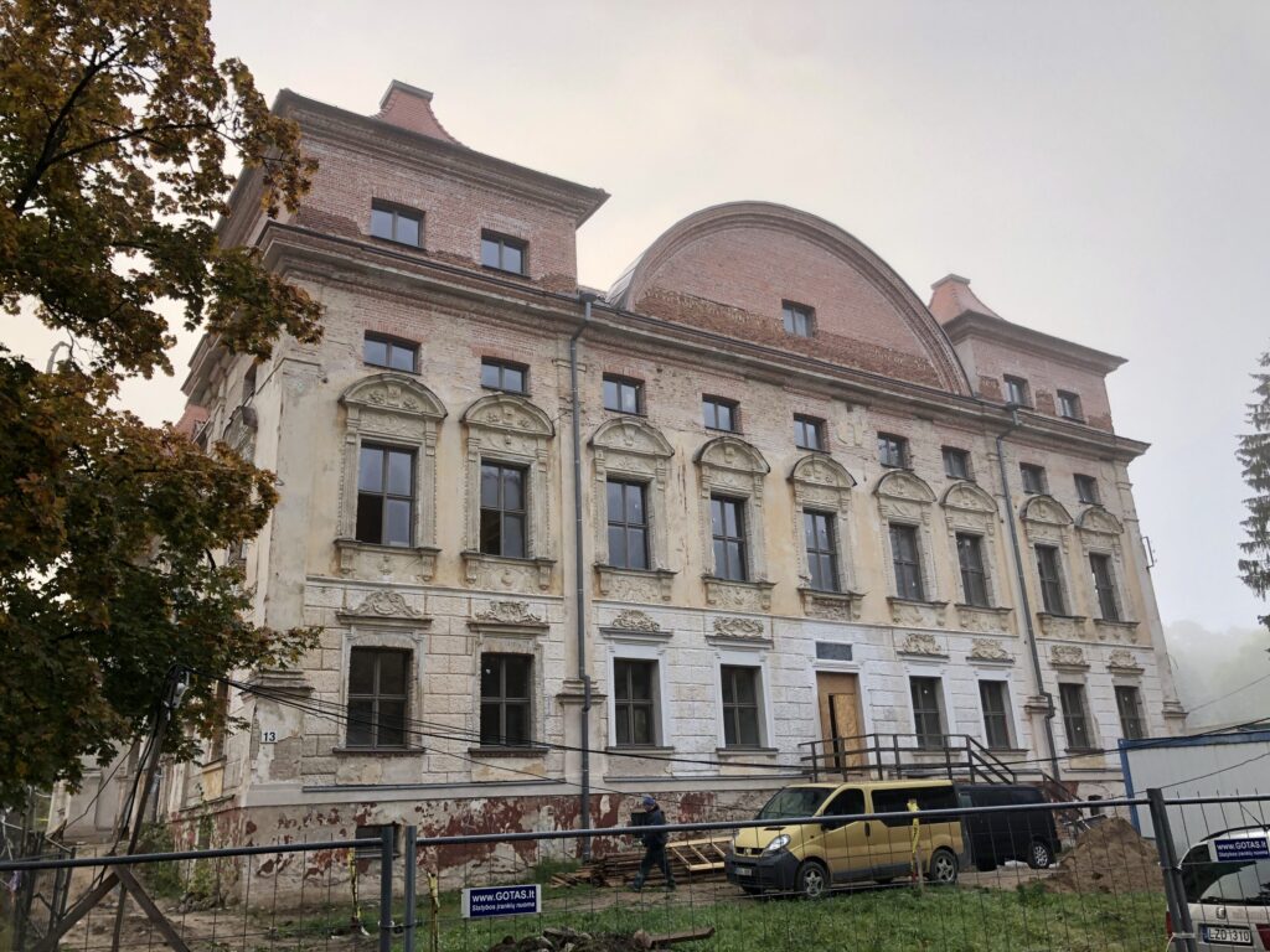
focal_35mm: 28
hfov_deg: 63.4
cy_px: 476
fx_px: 1027
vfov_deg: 49.7
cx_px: 635
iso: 20
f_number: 1.8
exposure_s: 1/198
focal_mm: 4
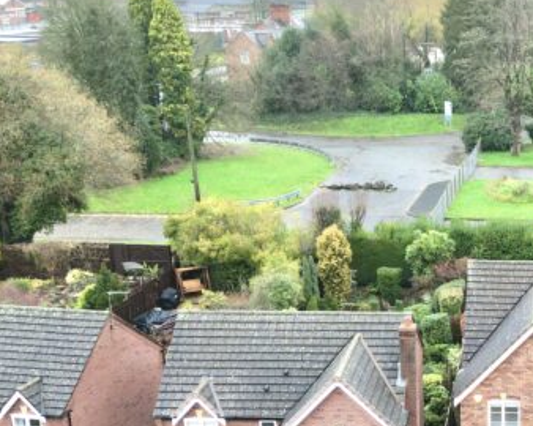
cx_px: 527
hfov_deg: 25.5
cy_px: 358
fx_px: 1119
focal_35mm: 71
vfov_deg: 21.2
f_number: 1.7
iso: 110
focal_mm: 6.72
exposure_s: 1/60
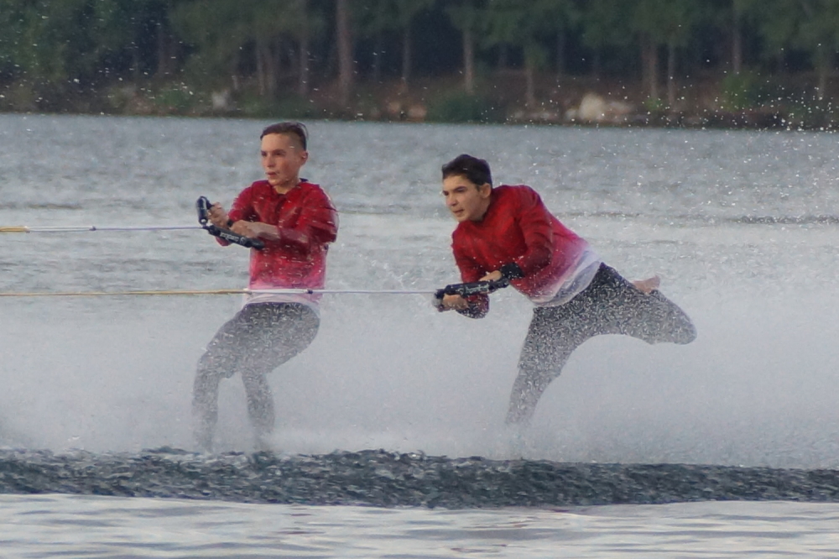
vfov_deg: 3.7
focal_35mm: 375
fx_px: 8736
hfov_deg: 5.5
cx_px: 420
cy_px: 280
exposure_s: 1/400
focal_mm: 250
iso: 800
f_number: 6.3
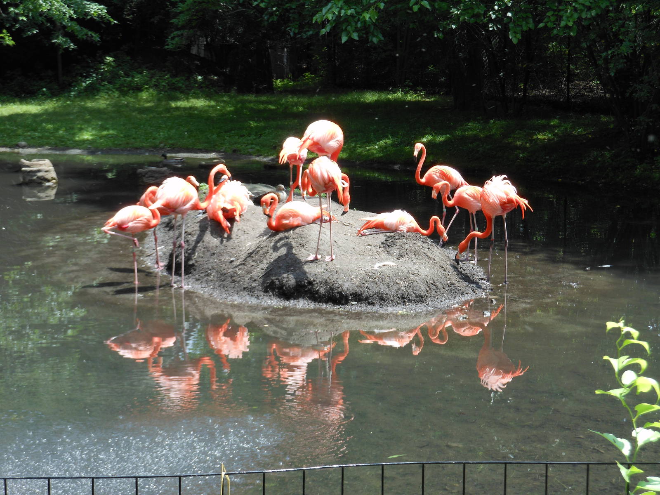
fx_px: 1411
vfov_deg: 19.9
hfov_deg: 26.3
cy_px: 248
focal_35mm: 74
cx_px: 330
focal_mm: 13.2
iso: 80
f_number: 5.2
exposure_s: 1/100
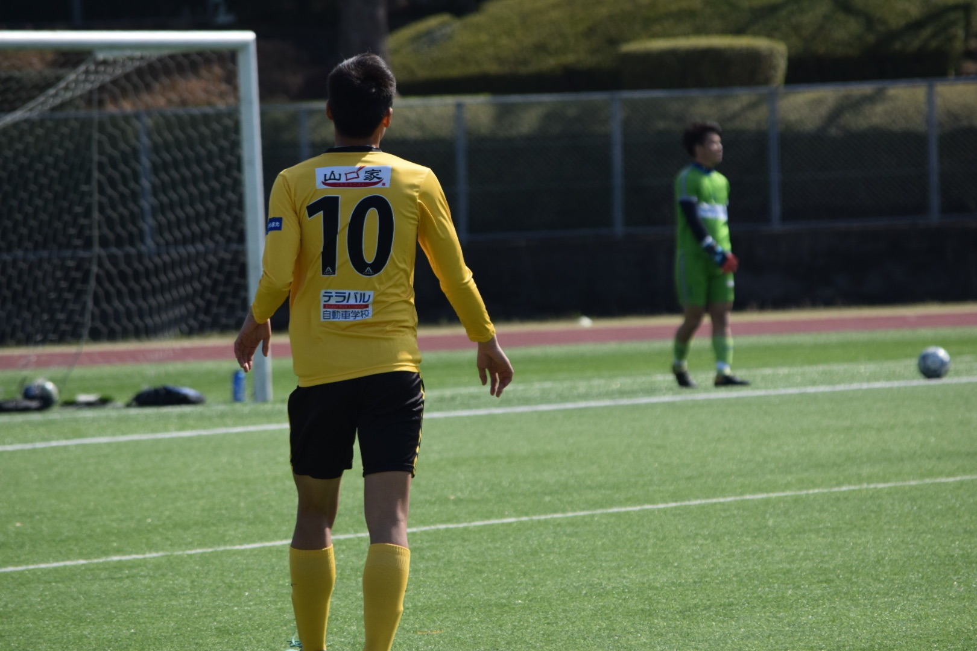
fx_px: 8141
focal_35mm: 300
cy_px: 326
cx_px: 488
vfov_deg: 4.6
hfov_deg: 6.9
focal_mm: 200
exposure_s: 1/1600
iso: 400
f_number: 6.3
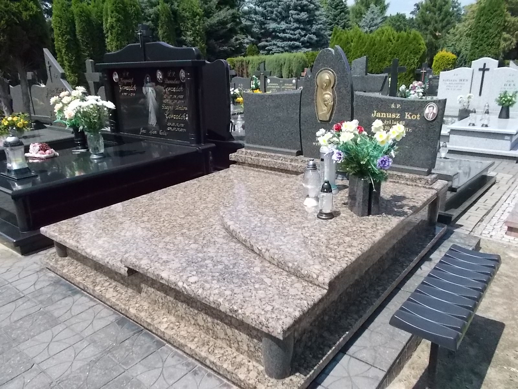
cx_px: 259
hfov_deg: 67.3
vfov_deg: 53.1
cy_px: 194
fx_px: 389
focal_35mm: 26
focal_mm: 4.6
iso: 400
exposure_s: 1/500
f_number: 8
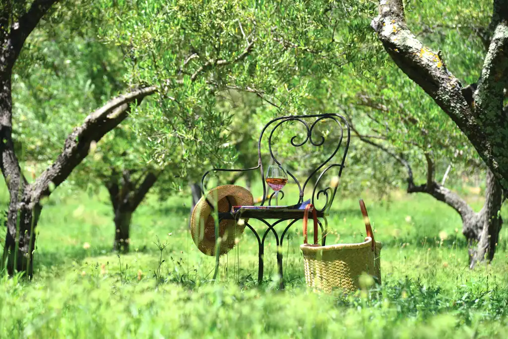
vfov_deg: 10.2
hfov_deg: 15.2
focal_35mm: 135
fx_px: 1905
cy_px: 170
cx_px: 254
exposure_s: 1/1000
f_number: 5.6
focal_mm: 135
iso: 500
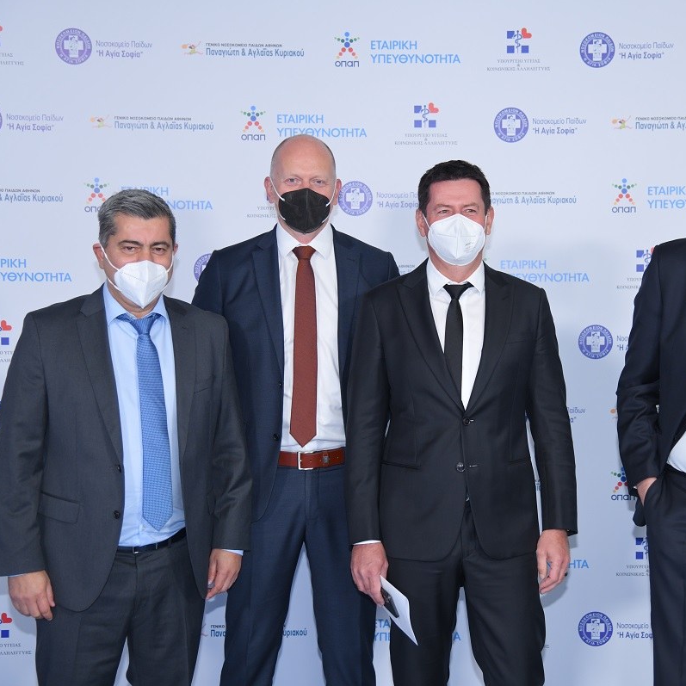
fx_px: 1435
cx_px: 442
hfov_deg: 26.8
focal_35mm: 64
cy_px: 343
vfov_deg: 26.9
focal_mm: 50
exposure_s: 1/250
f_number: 4
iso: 1000
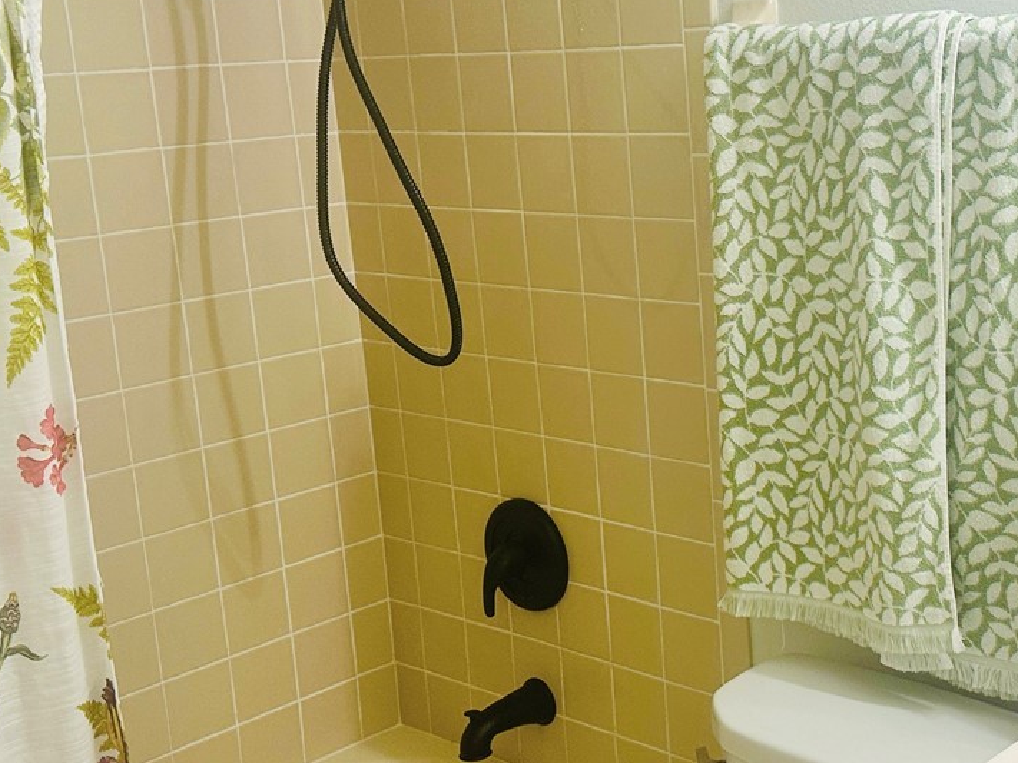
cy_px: 385
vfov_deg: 27.0
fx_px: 1588
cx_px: 726
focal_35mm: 54
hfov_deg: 35.0
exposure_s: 1/60
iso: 160
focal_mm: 6.86
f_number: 1.78
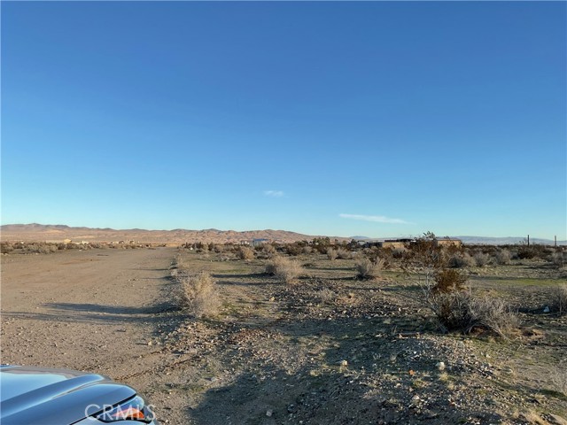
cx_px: 284
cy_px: 212
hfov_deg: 61.7
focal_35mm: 29
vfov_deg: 48.2
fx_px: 475
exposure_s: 1/1534
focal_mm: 3
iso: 16
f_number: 1.8
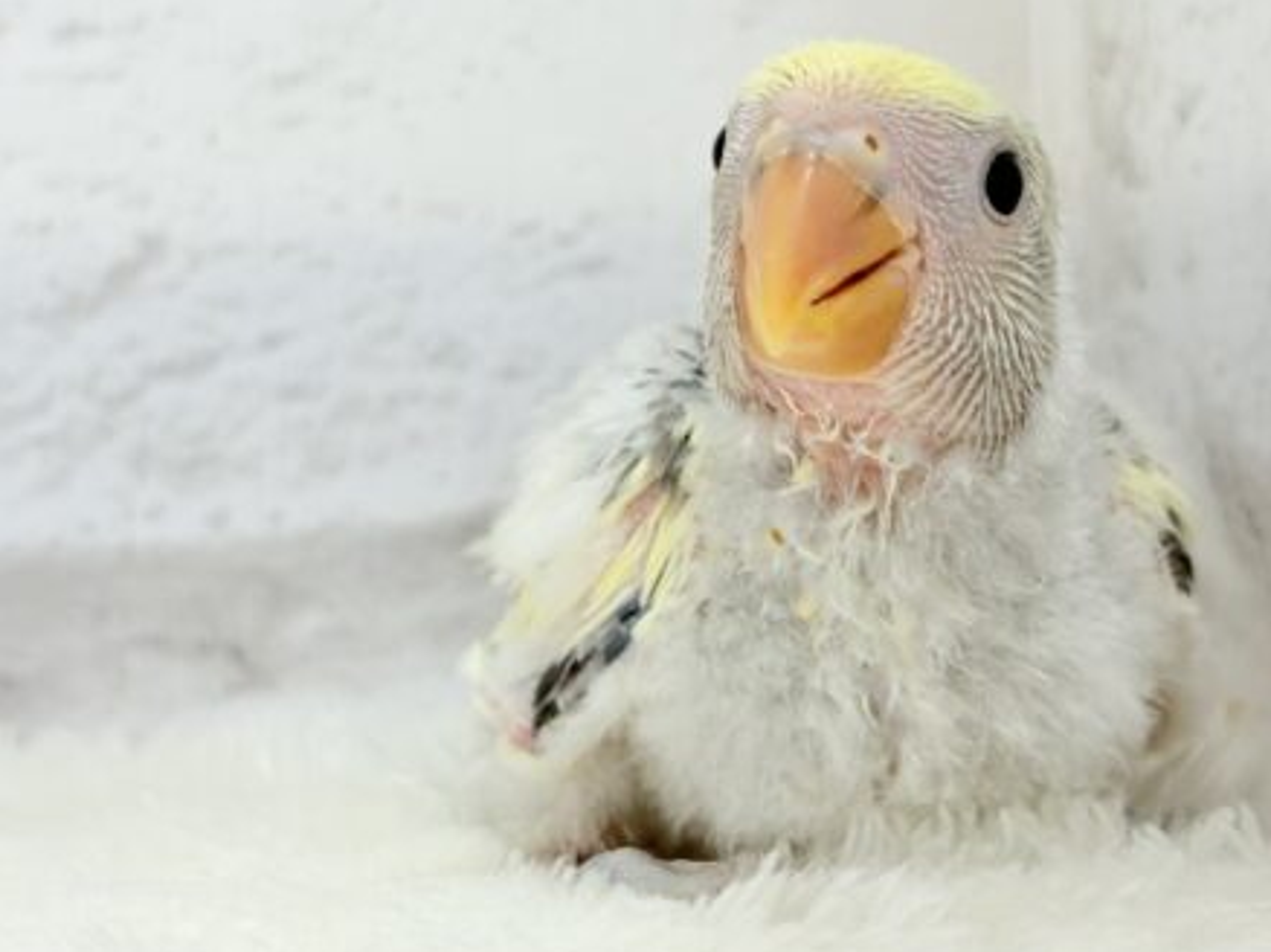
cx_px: 670
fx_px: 2789
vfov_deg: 19.3
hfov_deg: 25.7
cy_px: 296
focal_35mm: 76
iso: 40
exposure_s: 1/50
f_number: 1.6
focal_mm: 5.96
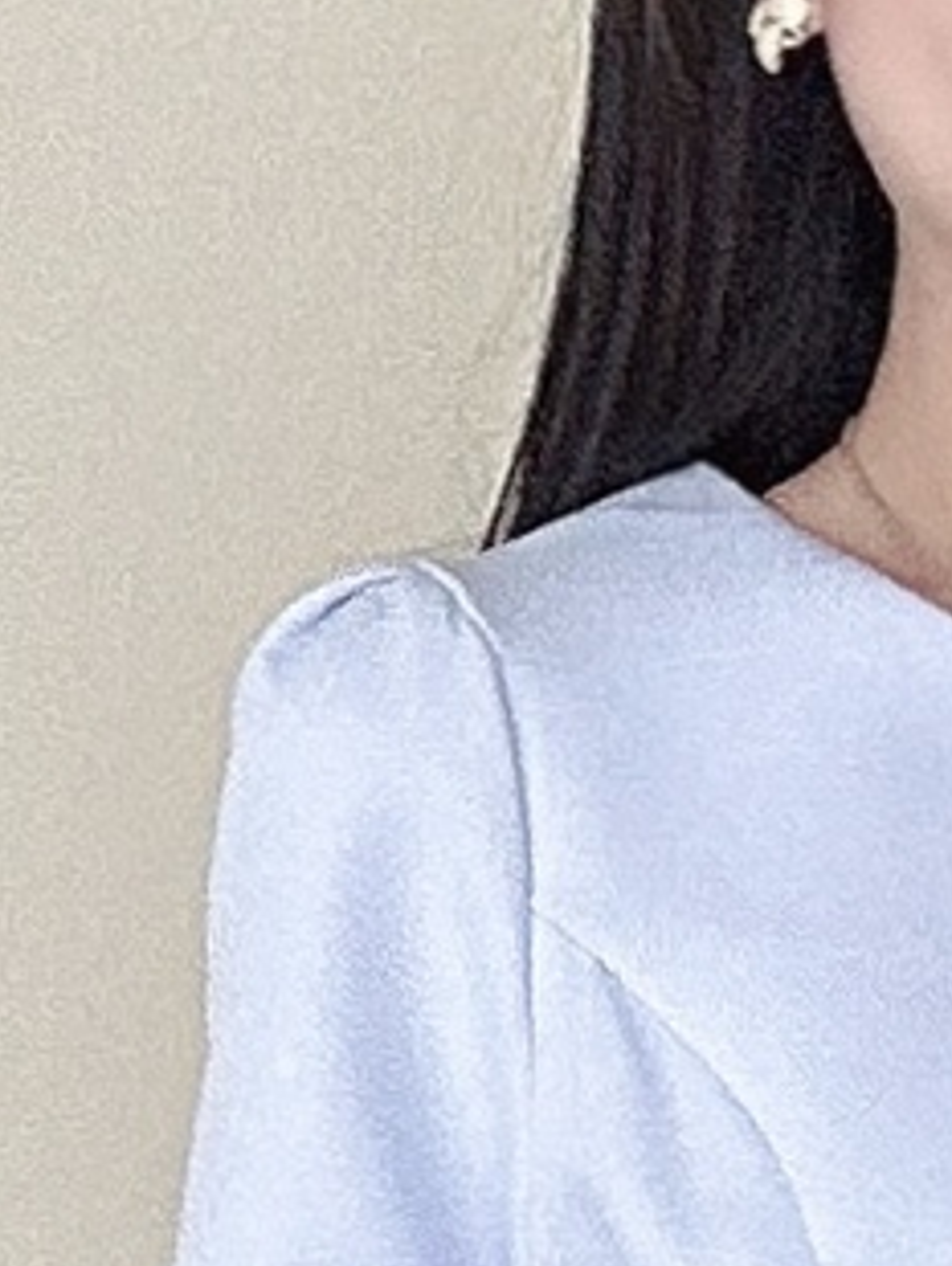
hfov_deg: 8.3
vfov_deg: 9.7
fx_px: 6518
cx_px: 1189
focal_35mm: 178
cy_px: 3132
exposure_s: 1/89
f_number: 1.9
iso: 80
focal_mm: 2.69
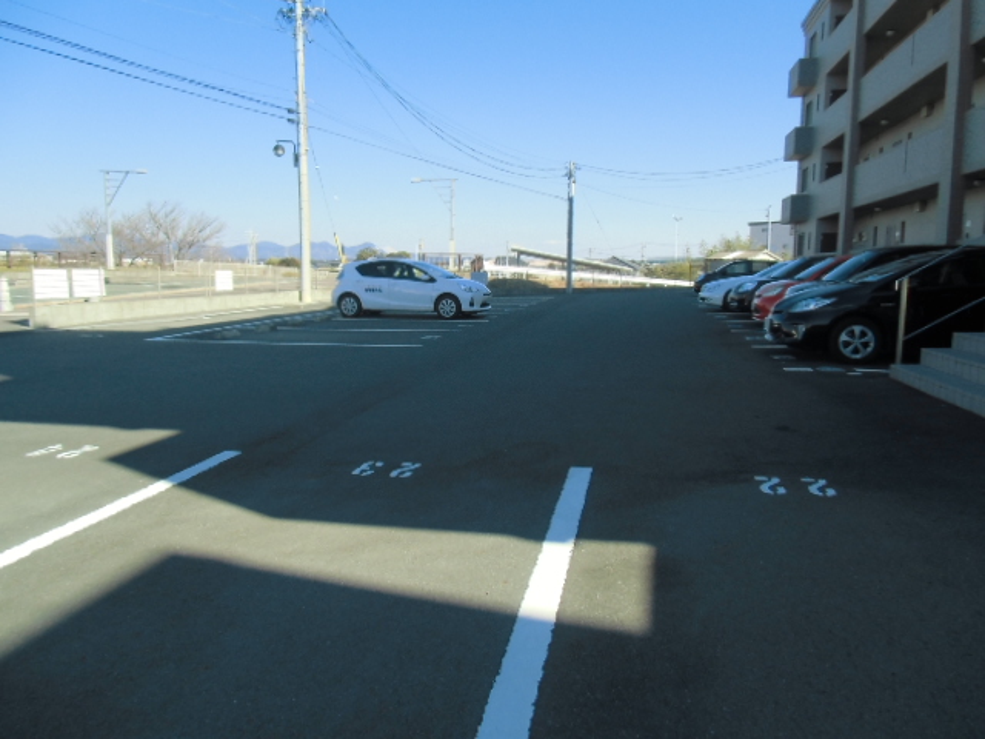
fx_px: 683
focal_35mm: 24
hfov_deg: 71.6
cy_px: 370
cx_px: 492
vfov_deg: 56.8
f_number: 3
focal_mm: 4.24
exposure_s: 1/500
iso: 64
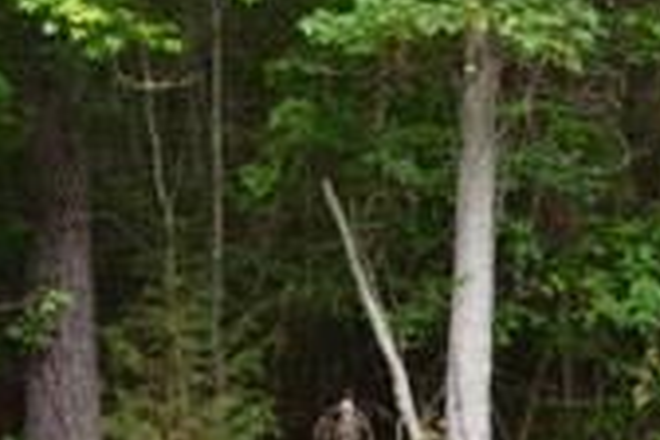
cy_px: 187
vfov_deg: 13.3
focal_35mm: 103
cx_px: -416
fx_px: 1888
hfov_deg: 17.2
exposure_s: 1/125
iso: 220
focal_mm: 18
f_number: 5.6
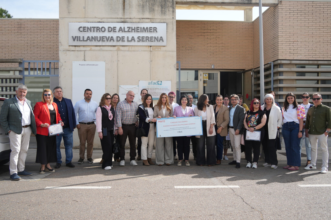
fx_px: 257
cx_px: 166
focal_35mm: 28
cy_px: 110
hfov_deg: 65.5
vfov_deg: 46.4
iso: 100
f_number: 4.5
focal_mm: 28
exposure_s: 1/400
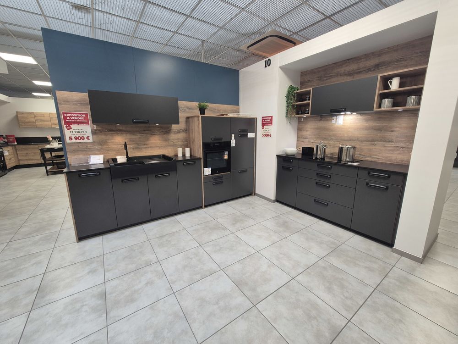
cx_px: 229
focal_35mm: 13
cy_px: 172
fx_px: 172
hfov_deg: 106.2
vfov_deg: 89.9
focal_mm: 2.2
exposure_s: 1/50
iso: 125
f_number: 2.2
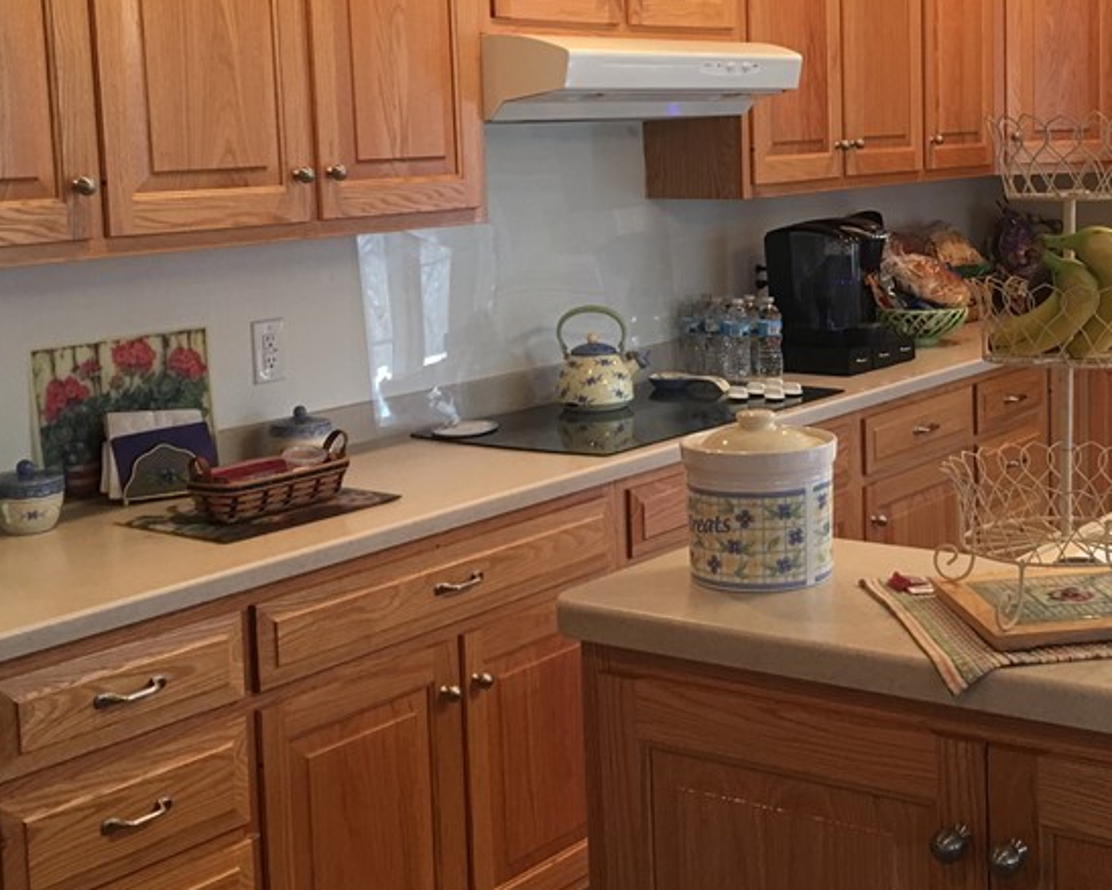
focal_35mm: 53
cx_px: 783
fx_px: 1745
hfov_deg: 34.8
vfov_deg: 28.5
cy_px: 317
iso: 40
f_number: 2.2
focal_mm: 4.15
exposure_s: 1/15
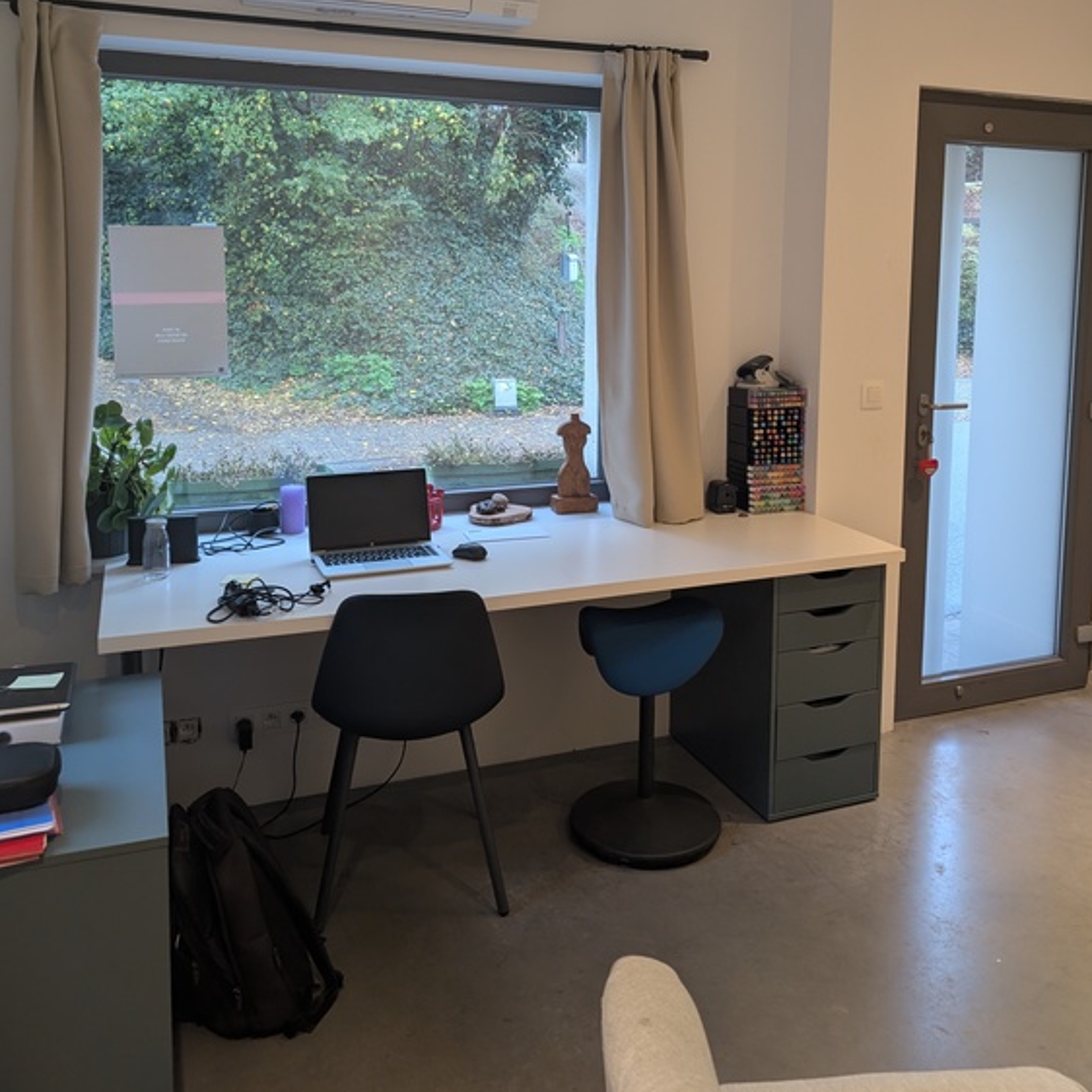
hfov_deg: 55.6
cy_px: 375
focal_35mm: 29
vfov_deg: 54.6
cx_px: 542
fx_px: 1035
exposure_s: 1/23.8
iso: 164
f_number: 1.68
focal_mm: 6.9
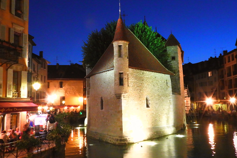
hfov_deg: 46.3
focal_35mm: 42
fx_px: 277
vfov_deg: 31.8
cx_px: 132
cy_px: 65
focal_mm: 4.3
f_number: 4.8
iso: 450
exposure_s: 1/4
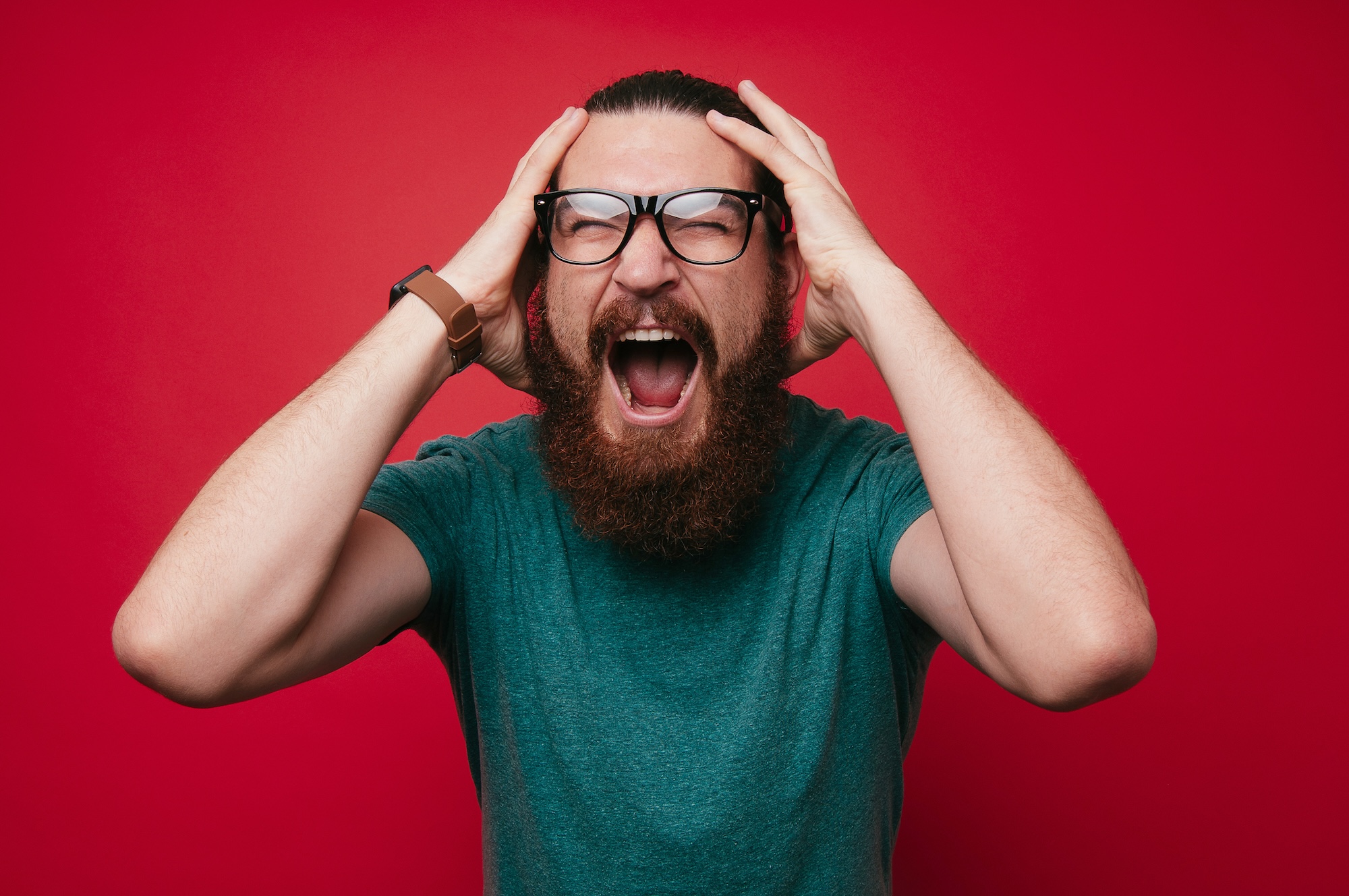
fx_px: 1460
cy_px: 448
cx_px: 674
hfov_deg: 49.6
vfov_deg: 34.1
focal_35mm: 39
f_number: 10
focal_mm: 26
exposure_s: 1/200
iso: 125
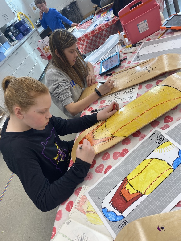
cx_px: 90
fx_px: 181
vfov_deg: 67.3
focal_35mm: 26
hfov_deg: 53.1
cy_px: 120
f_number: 1.8
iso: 100
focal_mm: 4.25
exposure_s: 1/120
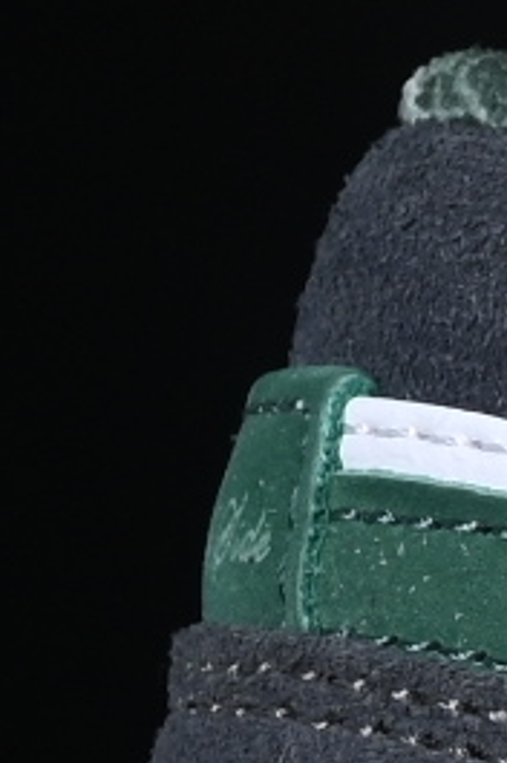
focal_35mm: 789
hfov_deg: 1.7
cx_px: 2826
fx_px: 16710
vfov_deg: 2.6
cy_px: 561
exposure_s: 1/80
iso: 160
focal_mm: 50
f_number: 7.1
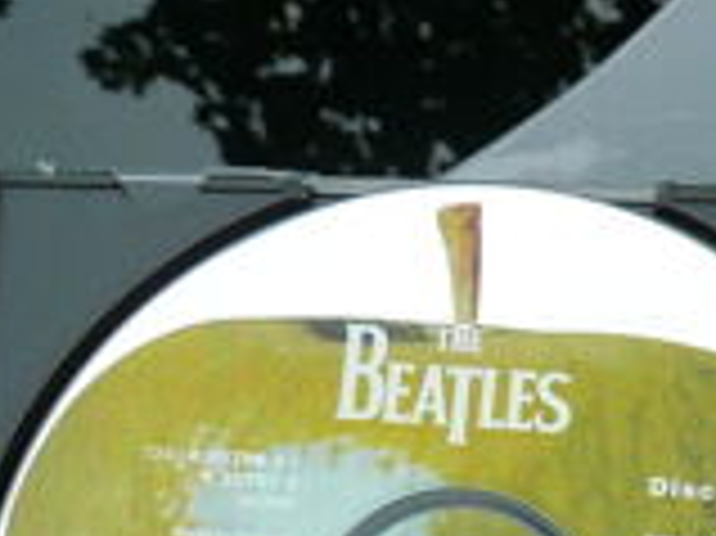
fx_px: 2253
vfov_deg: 13.0
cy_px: 725
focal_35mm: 109
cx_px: 986
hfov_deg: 16.8
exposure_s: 1/250
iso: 100
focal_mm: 4.9
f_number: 3.4
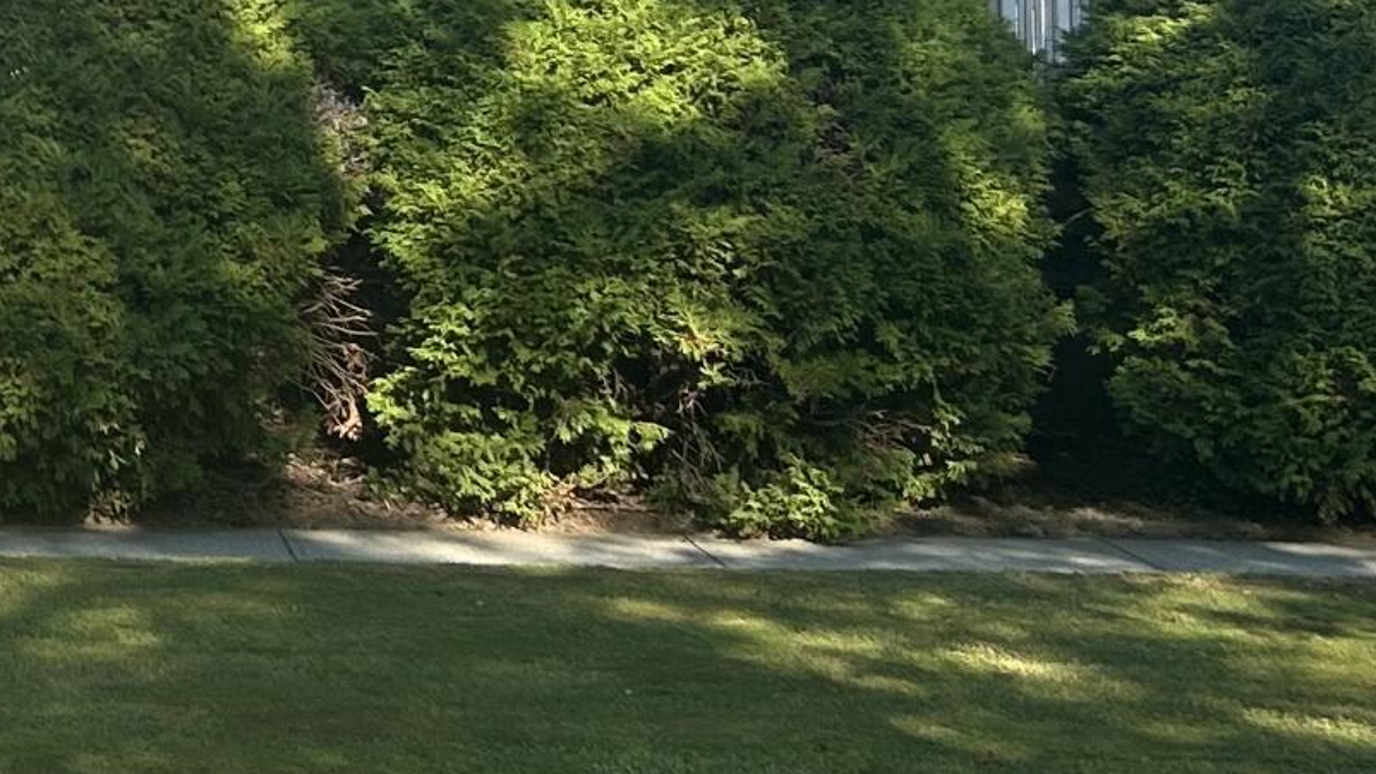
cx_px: -573
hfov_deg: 18.3
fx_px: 3867
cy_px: -295
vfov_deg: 11.1
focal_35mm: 106
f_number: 1.5
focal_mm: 5.7
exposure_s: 1/2571
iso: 50
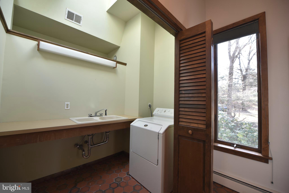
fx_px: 112
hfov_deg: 104.2
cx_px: 144
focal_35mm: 14
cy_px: 96
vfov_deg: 81.3
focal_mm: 14
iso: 125
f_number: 3.2
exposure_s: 1/60
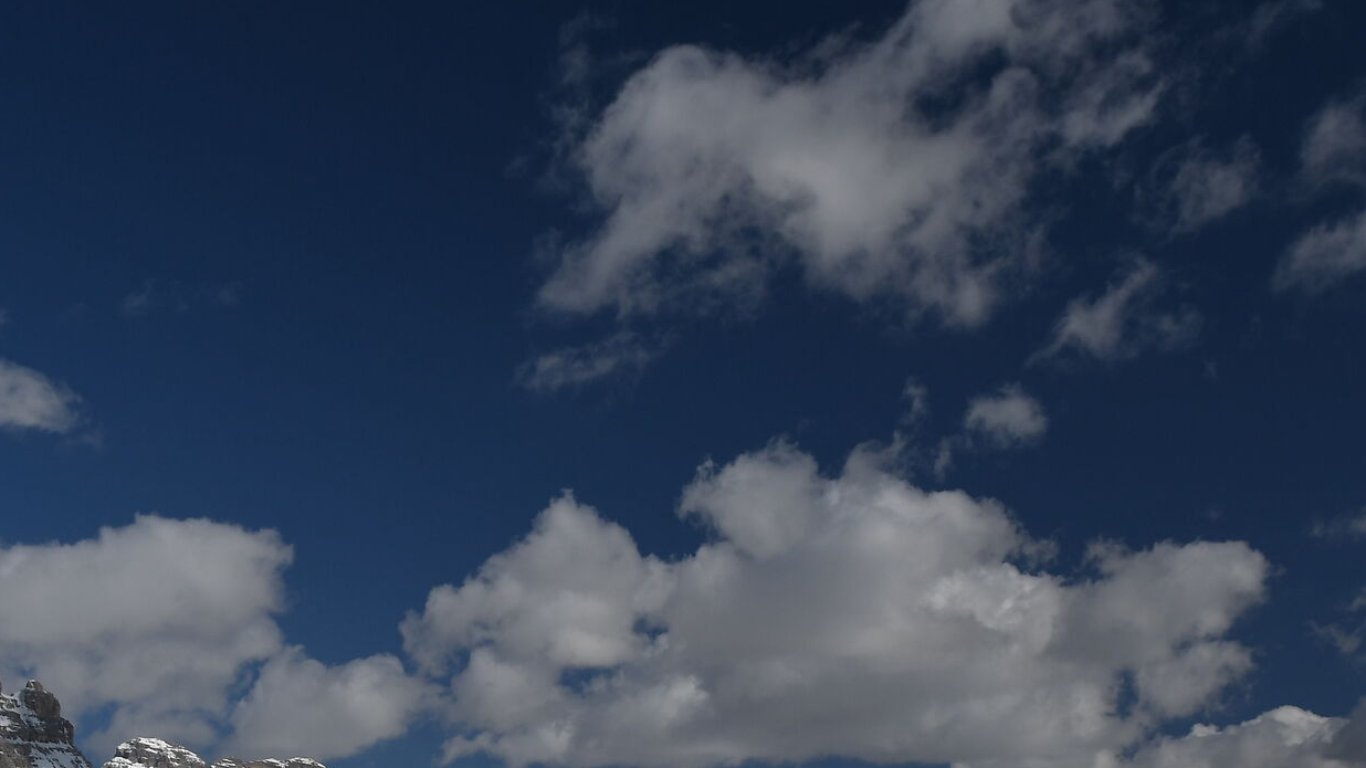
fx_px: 2209
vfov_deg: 19.1
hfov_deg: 34.3
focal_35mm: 61
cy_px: 800
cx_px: 572
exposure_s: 1/800
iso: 200
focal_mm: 20
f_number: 8
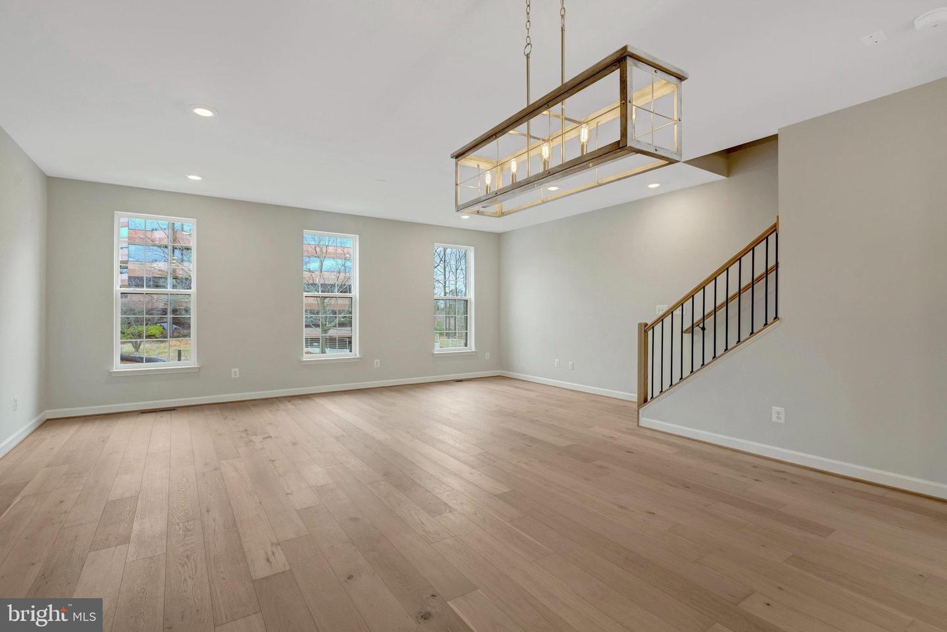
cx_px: 474
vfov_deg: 73.7
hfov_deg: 96.7
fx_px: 421
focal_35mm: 16
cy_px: 316
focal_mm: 16
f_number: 8
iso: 1250
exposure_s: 1/100
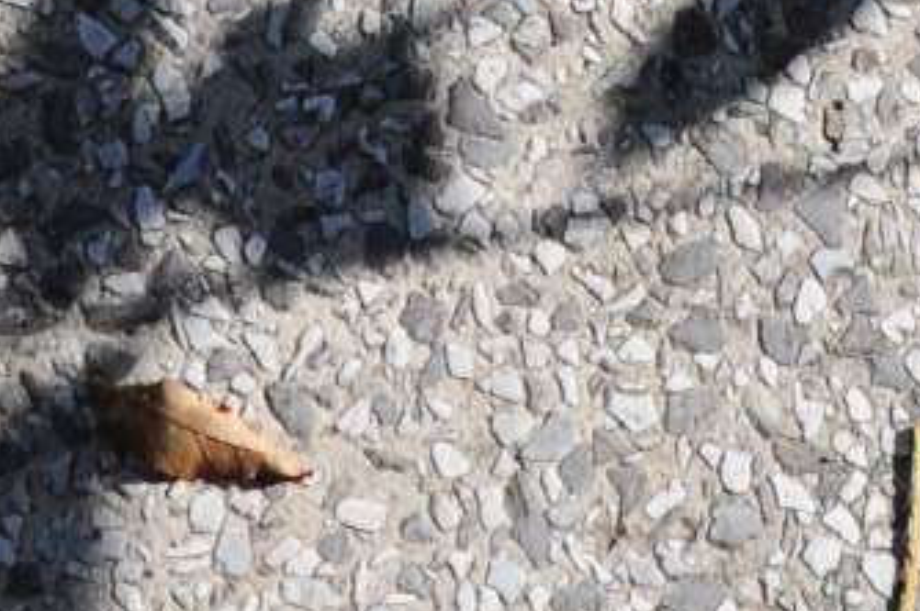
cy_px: -495
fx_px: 7128
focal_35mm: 279
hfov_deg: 7.4
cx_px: 694
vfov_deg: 4.9
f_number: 7.1
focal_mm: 29
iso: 320
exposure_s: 1/1000
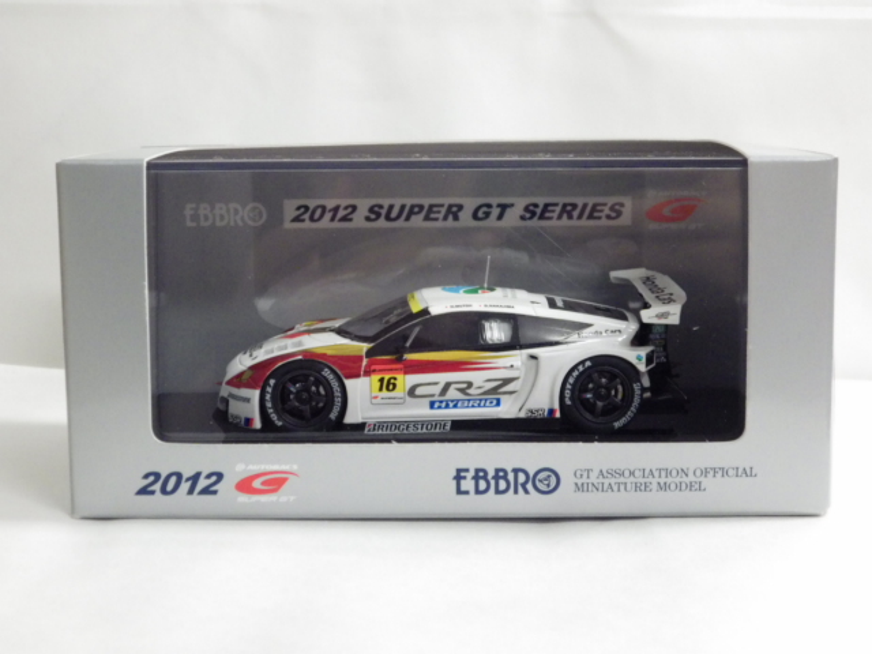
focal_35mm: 59
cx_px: 436
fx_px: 1486
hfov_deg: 32.7
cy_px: 327
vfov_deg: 24.8
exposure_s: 1/45
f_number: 4
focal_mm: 10.7
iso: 800
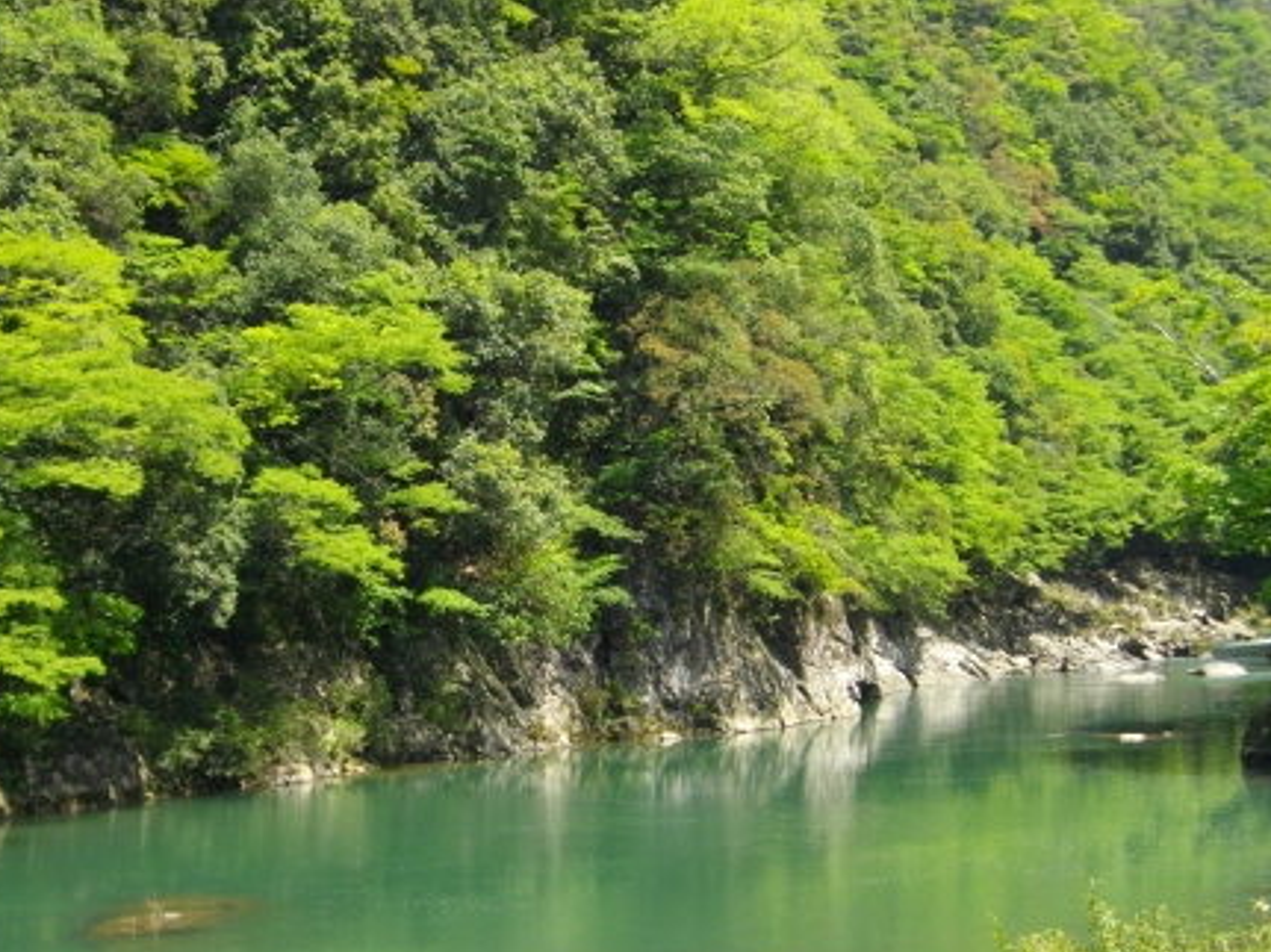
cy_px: 550
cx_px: 599
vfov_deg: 20.4
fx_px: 2643
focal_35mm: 72
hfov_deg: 27.0
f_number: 4.1
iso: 100
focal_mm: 11
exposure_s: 1/250
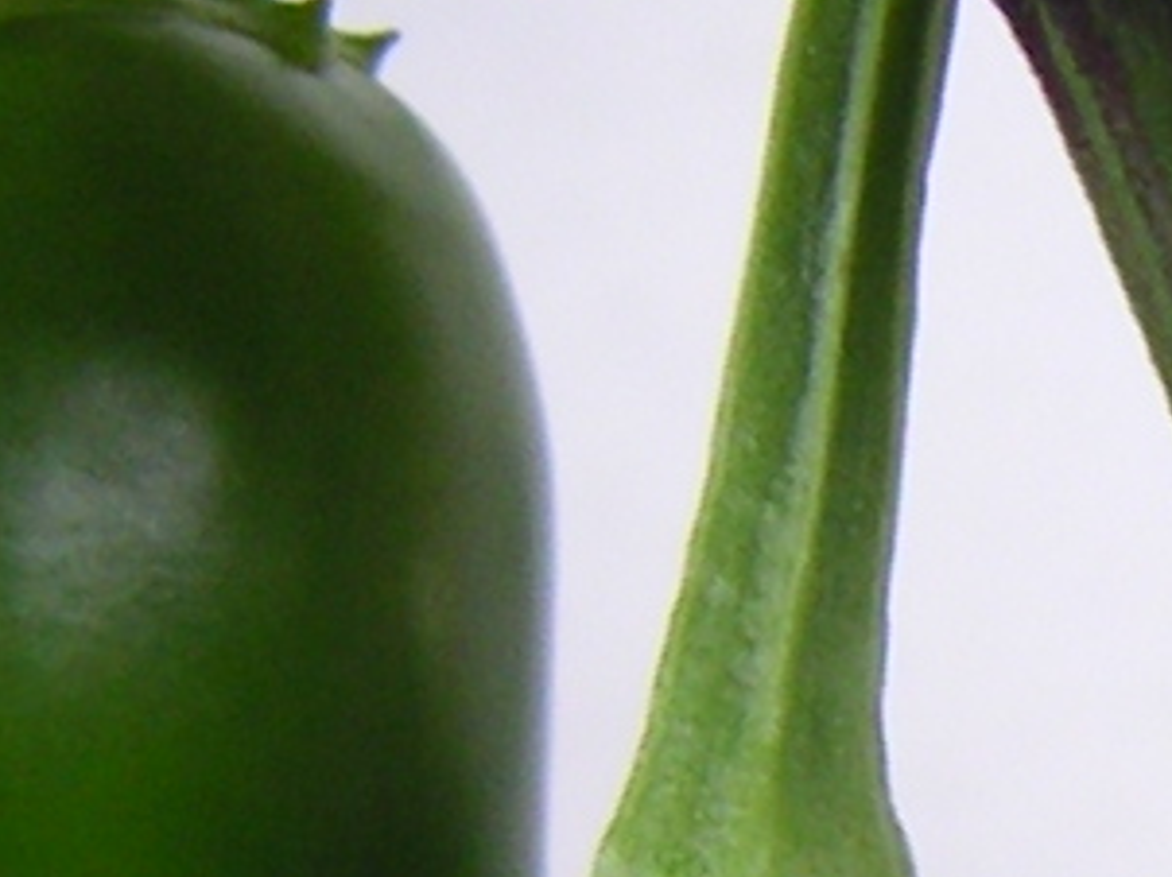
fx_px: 7172
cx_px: 1265
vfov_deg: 6.8
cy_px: 1587
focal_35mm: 212
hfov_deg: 9.3
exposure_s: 1/20
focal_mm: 5.3
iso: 100
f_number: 2.9
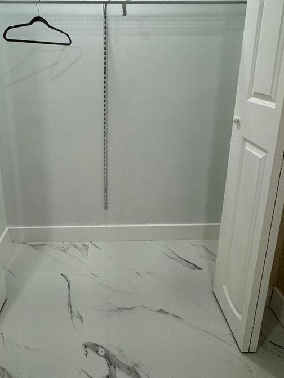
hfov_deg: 54.4
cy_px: 135
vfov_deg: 68.0
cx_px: 109
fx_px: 273
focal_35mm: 25
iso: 100
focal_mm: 2.22
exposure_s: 1/120
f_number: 2.2
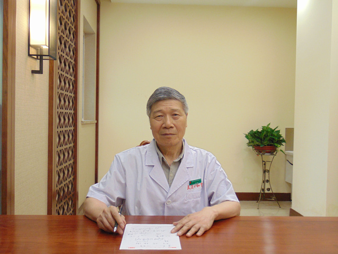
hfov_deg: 47.9
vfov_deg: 36.8
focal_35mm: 39
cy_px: 127
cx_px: 169
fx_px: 381
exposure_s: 1/30
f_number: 3.3
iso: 250
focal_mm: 6.9
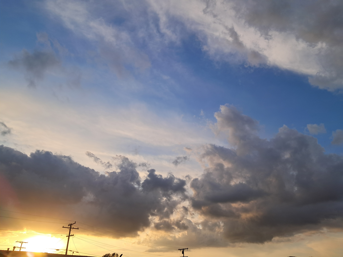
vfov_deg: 51.4
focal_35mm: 27
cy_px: 128
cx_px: 172
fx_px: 268
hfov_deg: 65.3
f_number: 1.8
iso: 50
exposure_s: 1/847
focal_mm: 4
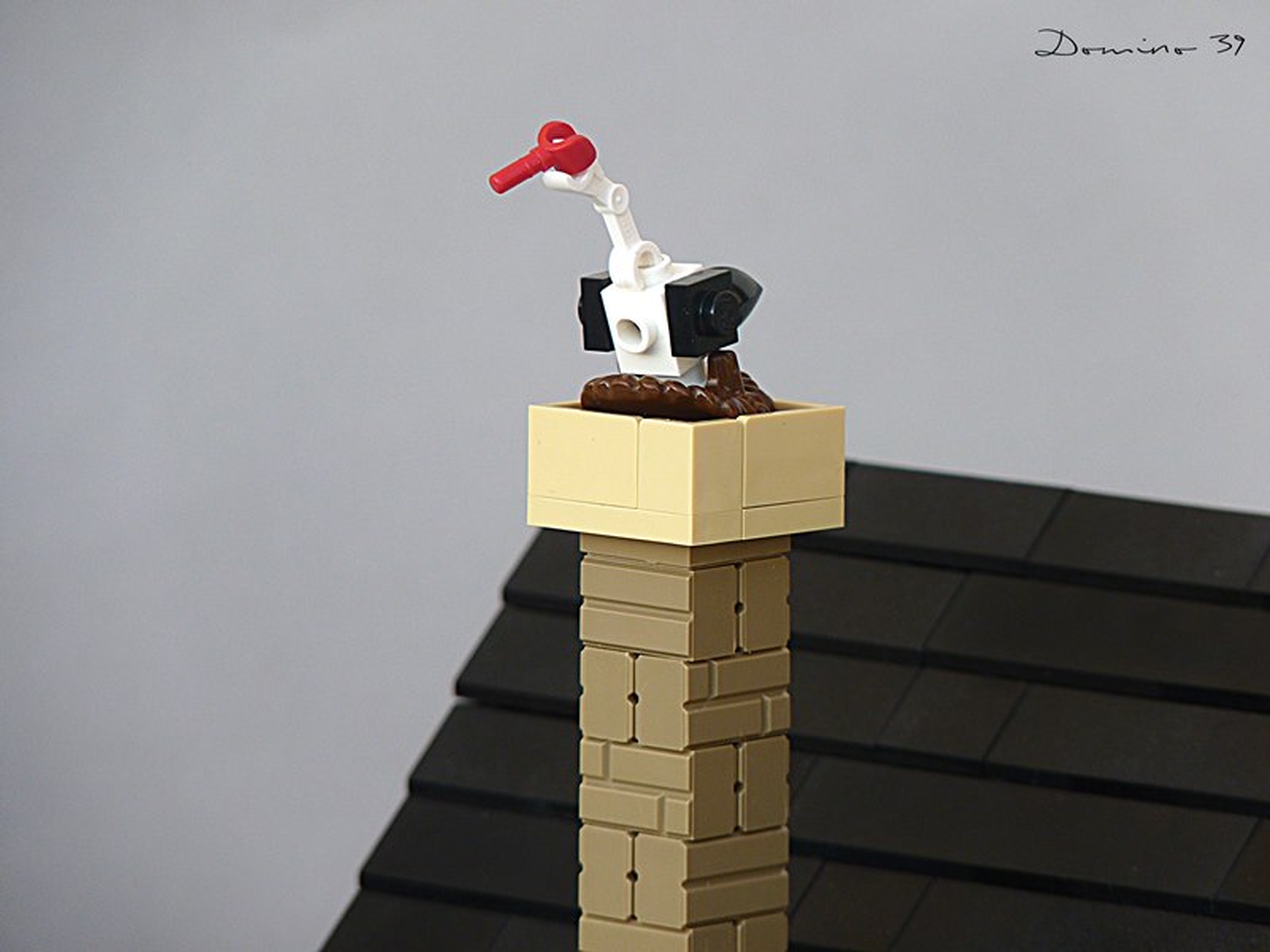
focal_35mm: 319
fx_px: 11704
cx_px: 635
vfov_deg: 4.7
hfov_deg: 6.2
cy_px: 476
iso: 100
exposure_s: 1/80
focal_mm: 56.7
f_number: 3.7
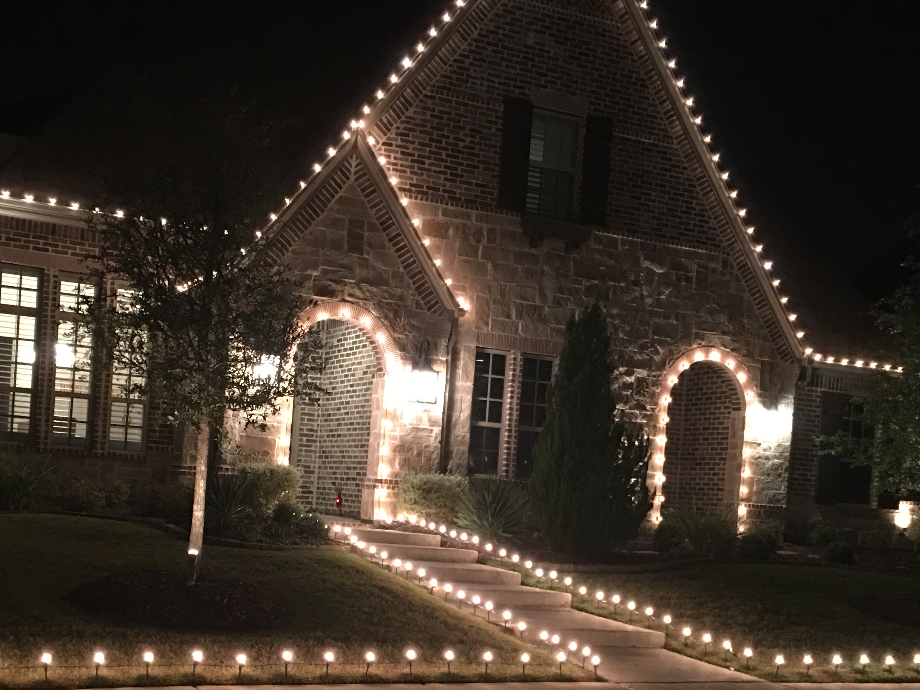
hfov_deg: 39.7
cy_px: 527
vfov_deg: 29.7
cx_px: 454
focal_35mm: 48
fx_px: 1276
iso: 80
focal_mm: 4.15
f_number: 2.2
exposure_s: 1/4
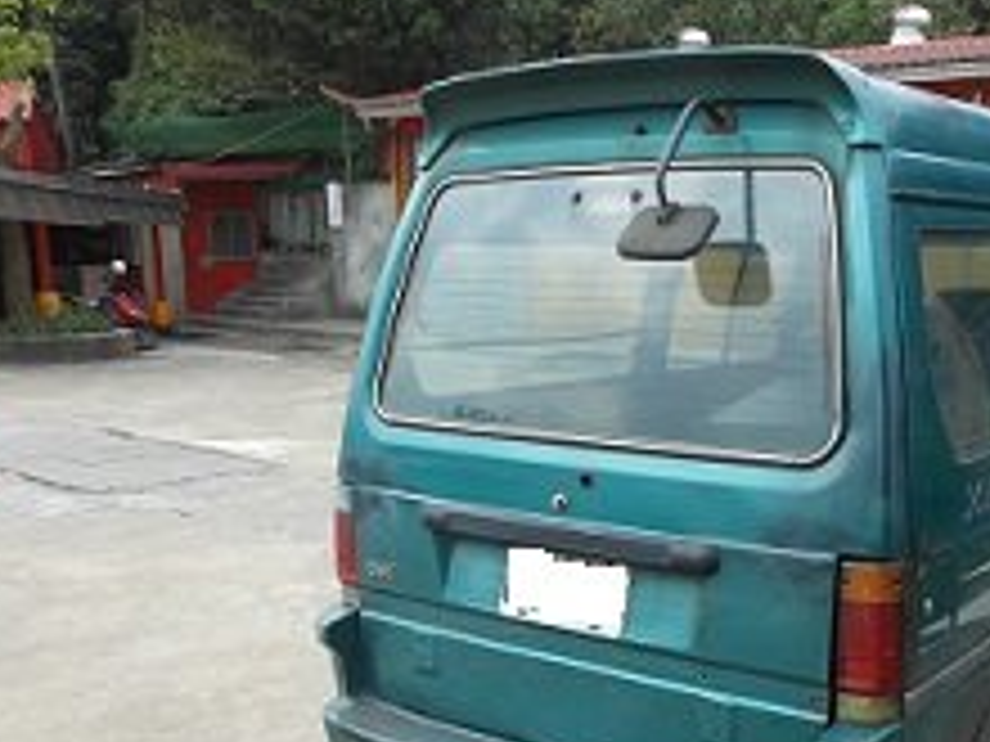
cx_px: 650
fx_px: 1201
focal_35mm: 42
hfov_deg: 44.2
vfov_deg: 34.1
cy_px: 488
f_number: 3.2
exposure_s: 1/320
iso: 80
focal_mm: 4.5
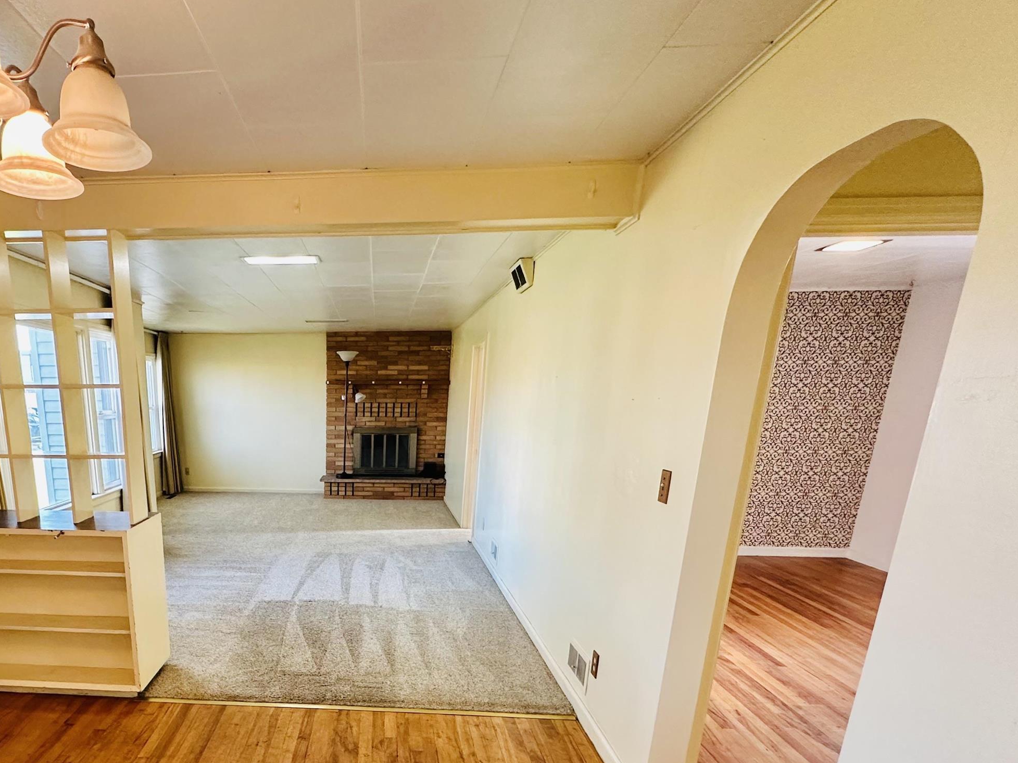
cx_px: 315
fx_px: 647
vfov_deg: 57.6
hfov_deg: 73.3
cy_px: 583
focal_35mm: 22
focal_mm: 2.22
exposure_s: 1/120
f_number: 2.2
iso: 250
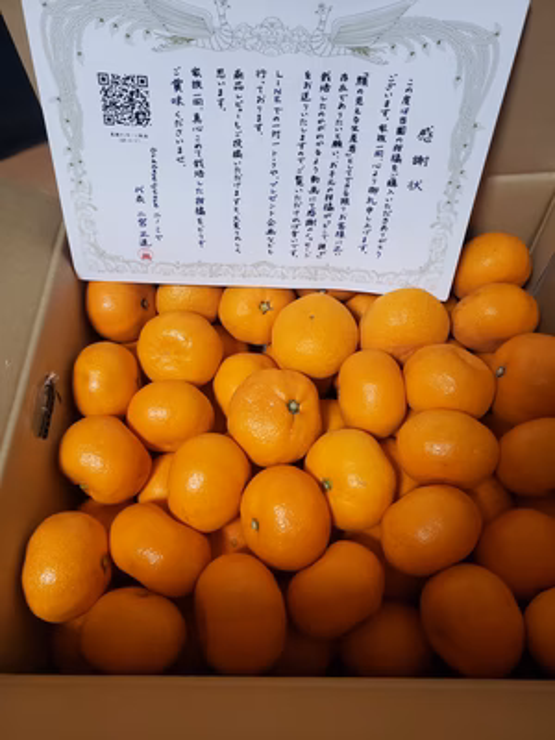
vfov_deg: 67.3
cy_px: 370
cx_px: 278
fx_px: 556
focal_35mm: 26
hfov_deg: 53.1
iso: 320
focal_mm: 4.3
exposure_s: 1/50
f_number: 1.5
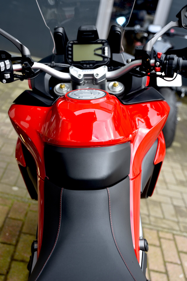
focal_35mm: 48
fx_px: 374
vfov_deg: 41.1
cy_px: 140
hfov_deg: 28.1
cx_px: 94
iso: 100
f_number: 3.5
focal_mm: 48
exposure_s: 1/60
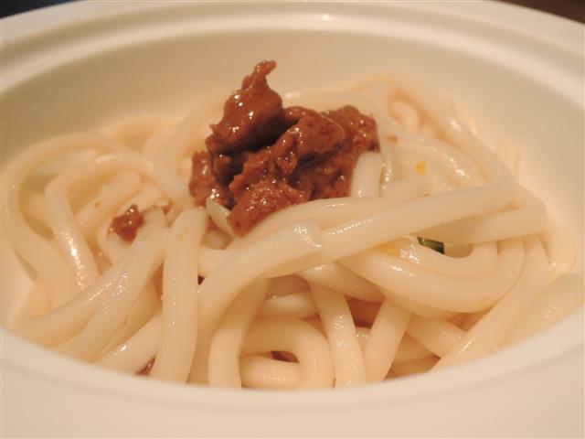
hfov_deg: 52.6
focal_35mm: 35
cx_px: 292
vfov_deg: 40.7
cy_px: 220
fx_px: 591
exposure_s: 1/20
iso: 400
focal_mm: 6.3
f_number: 3.2
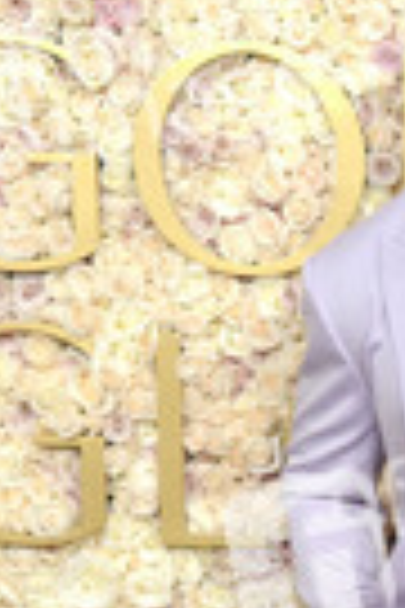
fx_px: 2801
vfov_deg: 12.1
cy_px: 761
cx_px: 587
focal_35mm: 166
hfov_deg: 8.1
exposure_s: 1/250
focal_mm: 56
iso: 1000
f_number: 13
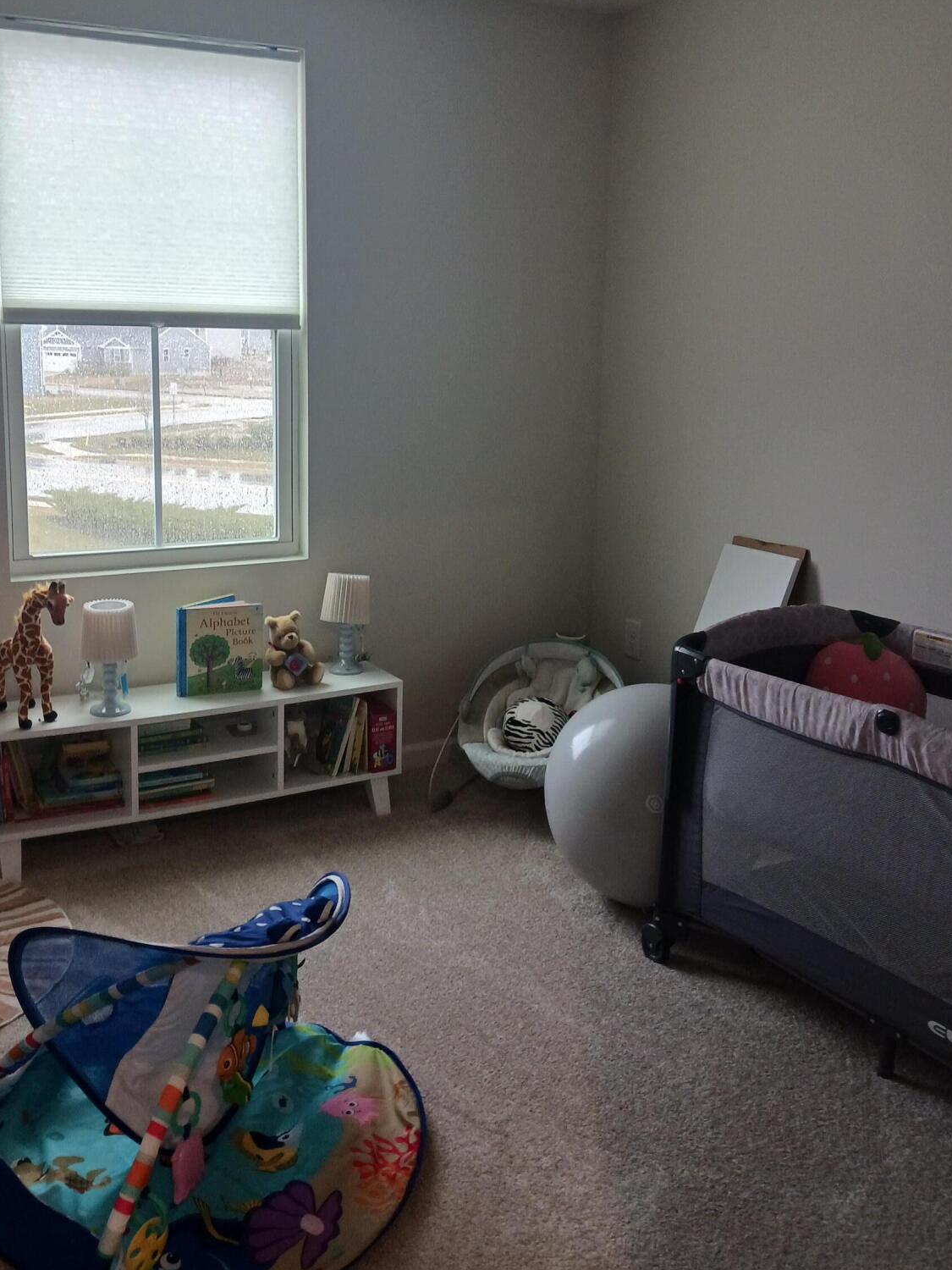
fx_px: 1320
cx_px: 418
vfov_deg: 51.1
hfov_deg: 39.6
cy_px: 526
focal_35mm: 36
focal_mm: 4
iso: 200
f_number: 1.8
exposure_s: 1/40
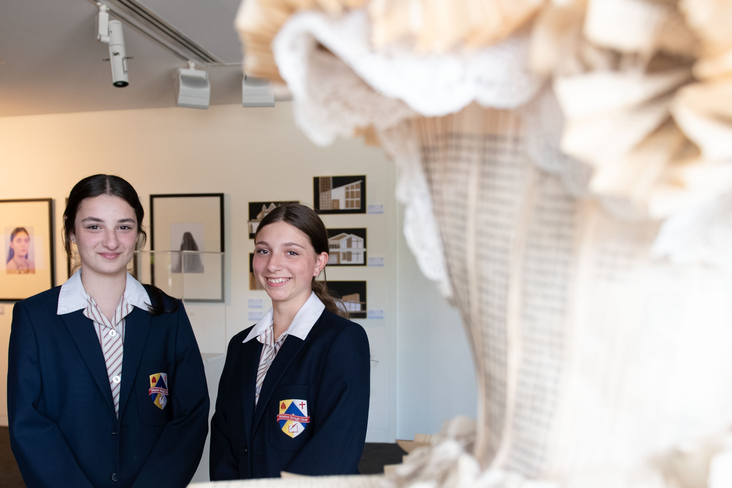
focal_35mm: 37
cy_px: 317
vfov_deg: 35.7
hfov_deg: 51.8
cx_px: 338
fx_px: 752
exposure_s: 1/160
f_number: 4
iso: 800
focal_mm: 24
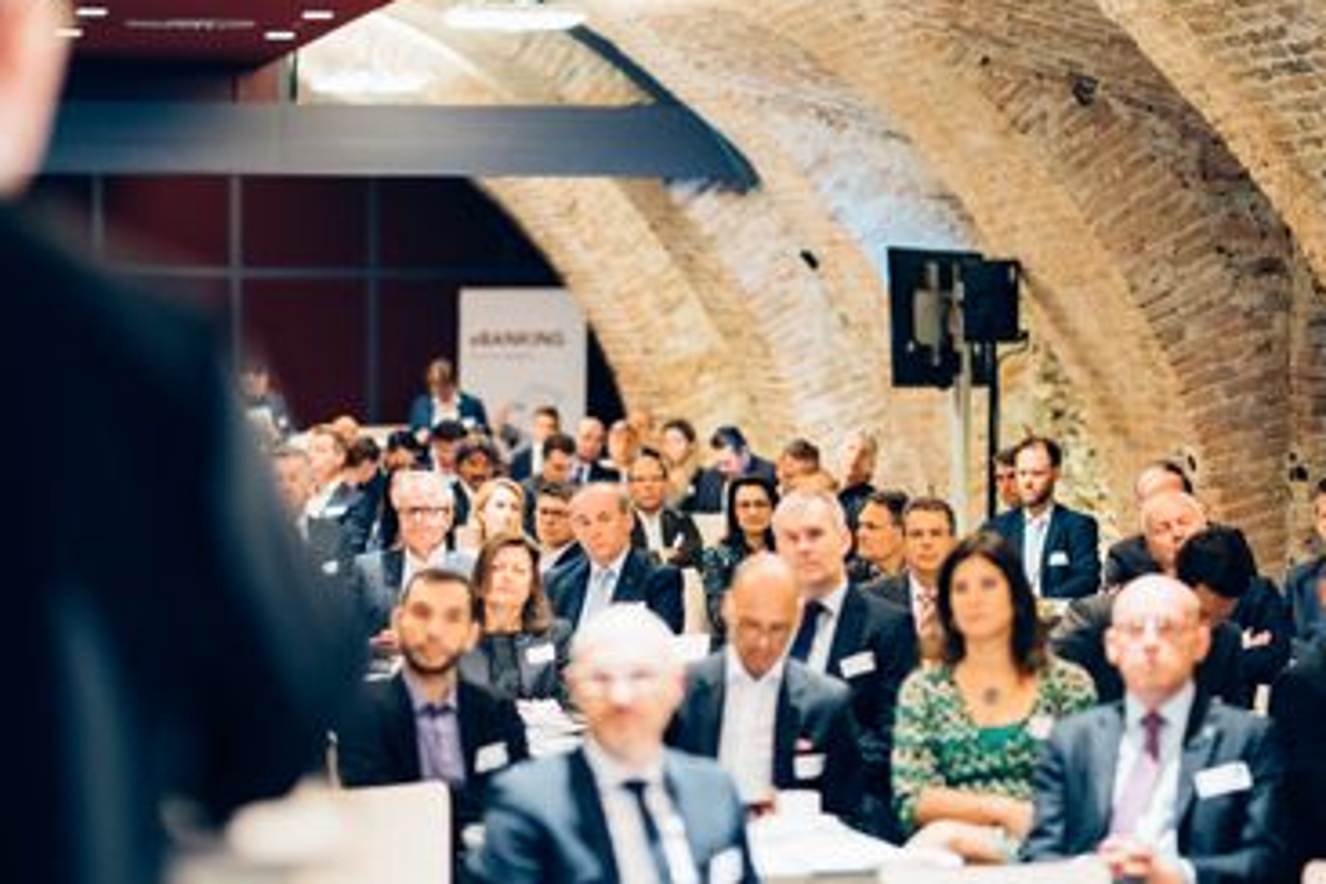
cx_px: 601
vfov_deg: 11.5
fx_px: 4383
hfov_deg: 17.2
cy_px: 406
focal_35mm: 119
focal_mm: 85
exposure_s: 1/320
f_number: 1.4
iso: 2000
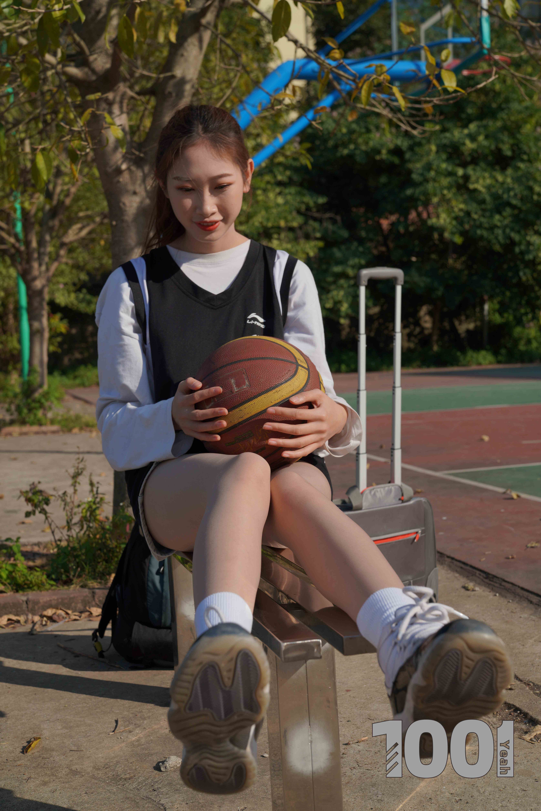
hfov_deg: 29.9
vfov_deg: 43.6
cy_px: 406
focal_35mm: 45
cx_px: 270
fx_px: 1014
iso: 100
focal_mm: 45
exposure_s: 1/800
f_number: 6.3
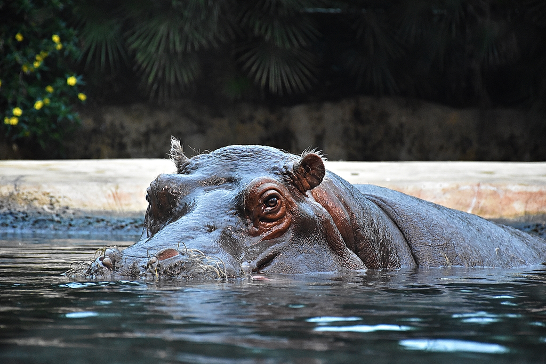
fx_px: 2548
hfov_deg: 12.2
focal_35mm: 168
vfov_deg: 8.2
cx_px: 273
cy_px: 182
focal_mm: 112
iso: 3200
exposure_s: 1/125
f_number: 5.6
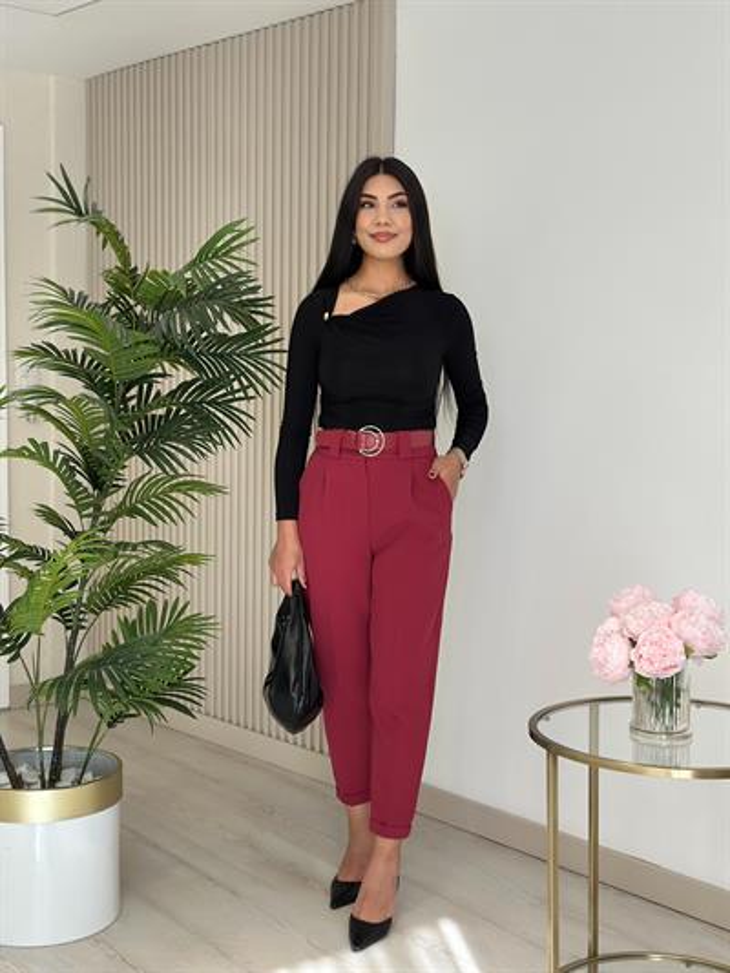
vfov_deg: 39.6
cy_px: 486
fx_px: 1349
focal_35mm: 48
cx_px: 365
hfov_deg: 30.3
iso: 80
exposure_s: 1/377
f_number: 1.78
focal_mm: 6.86
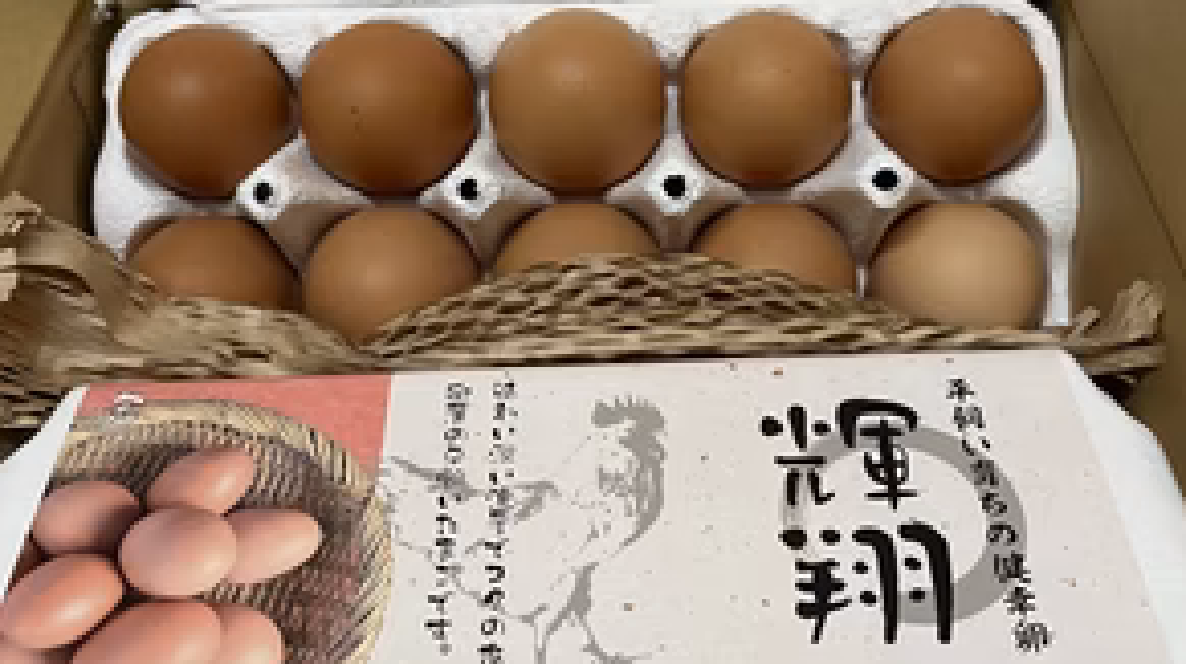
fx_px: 1225
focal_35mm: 39
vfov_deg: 30.3
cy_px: 269
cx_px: 587
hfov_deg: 51.7
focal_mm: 5.1
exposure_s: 1/60
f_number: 1.6
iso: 80
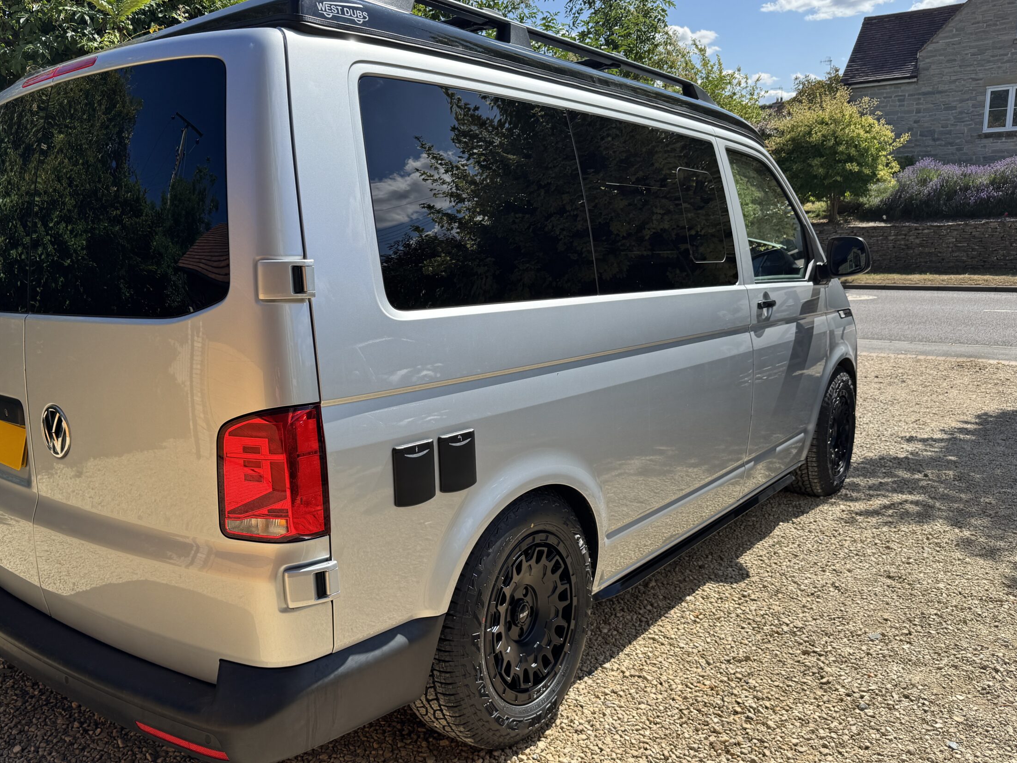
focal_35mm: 28
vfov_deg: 49.7
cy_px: 393
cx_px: 437
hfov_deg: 63.2
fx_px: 823
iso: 80
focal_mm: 6.76
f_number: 1.78
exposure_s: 1/2959
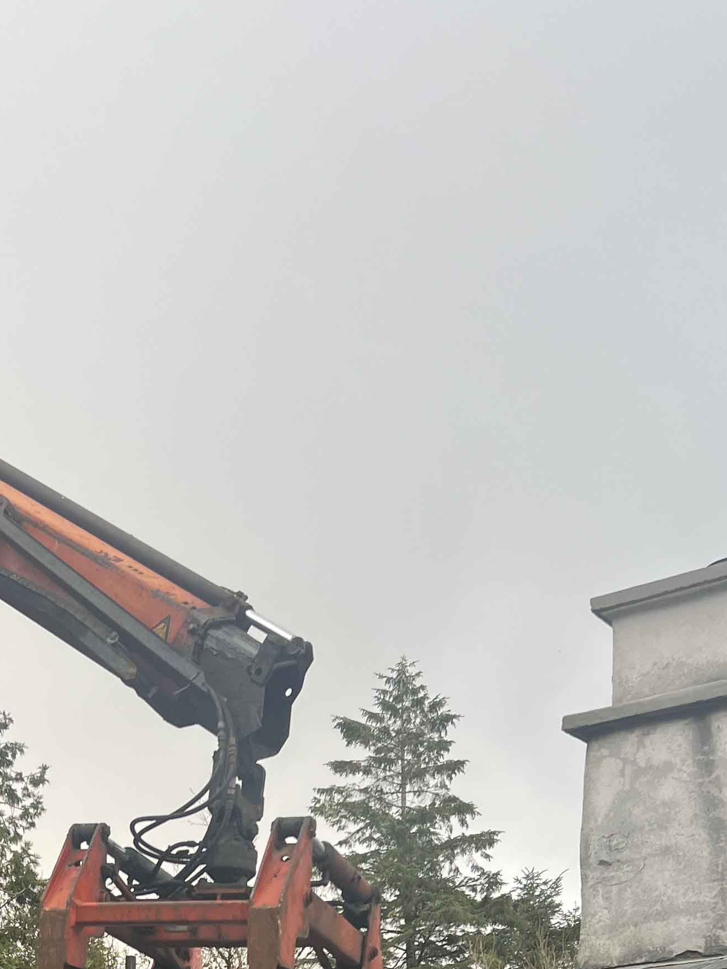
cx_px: 136
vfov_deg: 29.2
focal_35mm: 60
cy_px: 1052
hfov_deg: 24.0
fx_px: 1680
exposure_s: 1/588
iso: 50
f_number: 1.5
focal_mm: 5.7
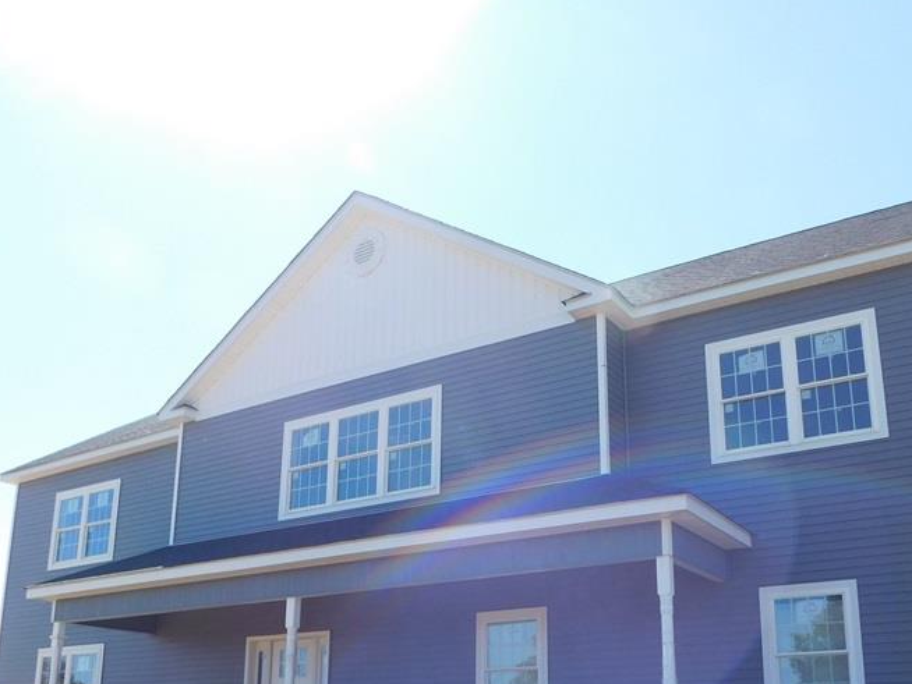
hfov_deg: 51.3
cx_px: 501
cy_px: 522
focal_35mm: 36
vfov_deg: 38.5
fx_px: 949
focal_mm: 4
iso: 125
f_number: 3
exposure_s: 1/800
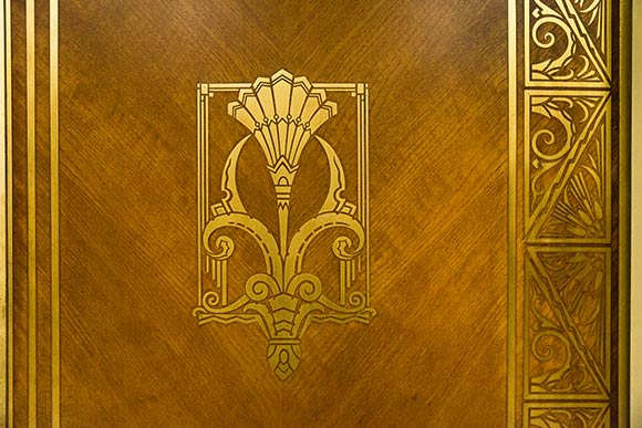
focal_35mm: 35
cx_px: 321
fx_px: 624
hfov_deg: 54.4
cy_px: 214
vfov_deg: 37.9
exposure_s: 1/125
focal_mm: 35
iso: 1250
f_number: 4
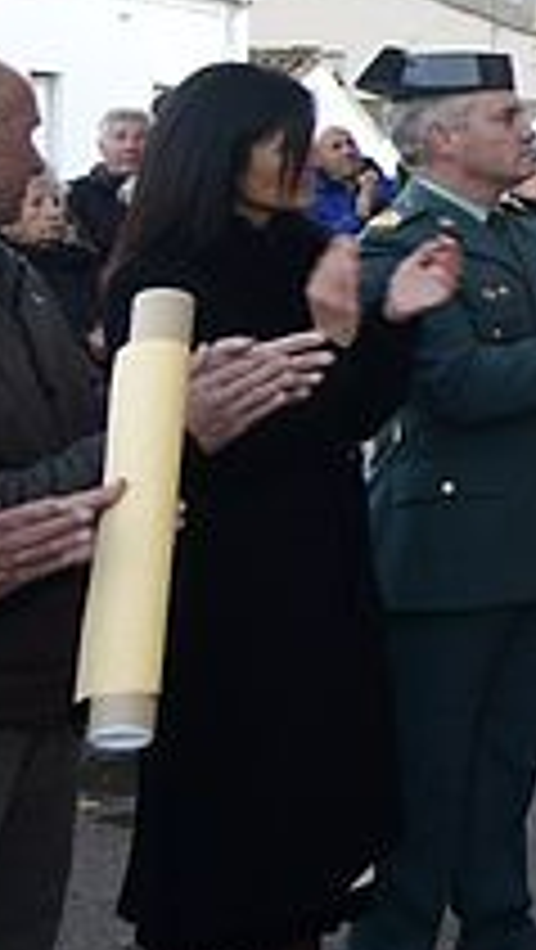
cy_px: 198
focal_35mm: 76
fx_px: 1916
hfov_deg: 12.2
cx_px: 1338
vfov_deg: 27.3
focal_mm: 12
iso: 800
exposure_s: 1/40
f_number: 4.5
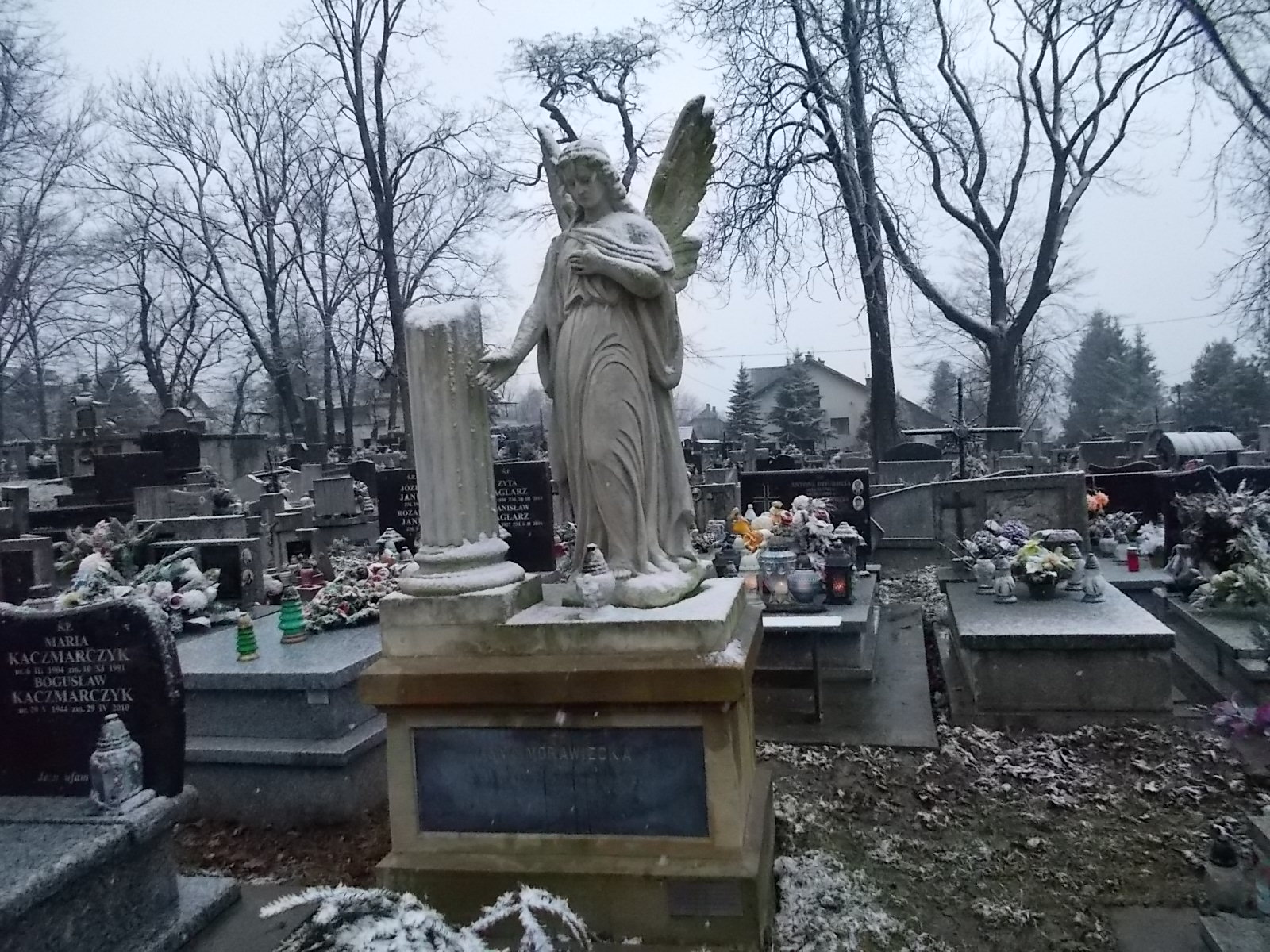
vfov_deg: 53.1
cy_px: 476
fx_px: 954
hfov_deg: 67.3
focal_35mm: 26
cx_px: 635
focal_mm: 4.6
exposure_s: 1/200
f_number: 3.2
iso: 400
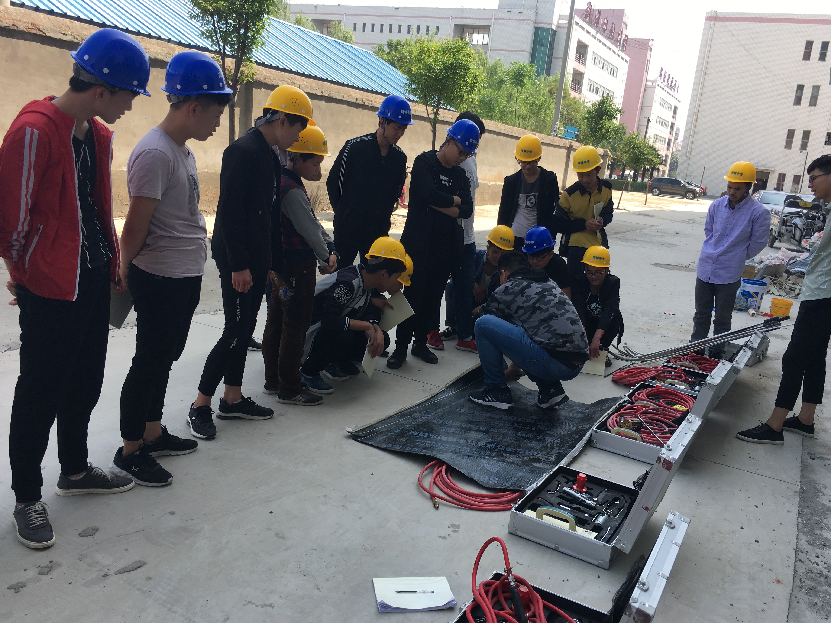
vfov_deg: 46.8
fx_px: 720
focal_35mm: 30
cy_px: 319
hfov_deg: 60.0
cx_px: 429
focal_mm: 4.15
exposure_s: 1/569
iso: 25
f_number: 2.2
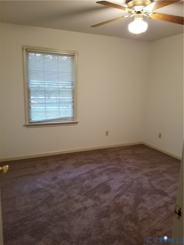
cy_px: 122
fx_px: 184
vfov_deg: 67.3
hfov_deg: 53.1
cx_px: 92
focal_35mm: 26
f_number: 1.7
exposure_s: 1/20
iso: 250
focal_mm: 4.25
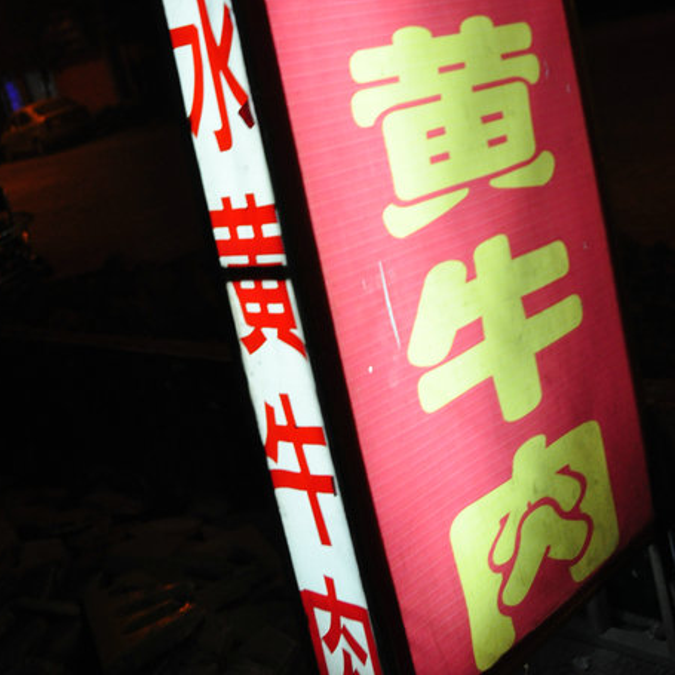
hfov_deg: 36.1
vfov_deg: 35.3
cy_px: 174
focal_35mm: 47
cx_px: 335
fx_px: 1037
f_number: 3.8
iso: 900
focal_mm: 24
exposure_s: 1/30
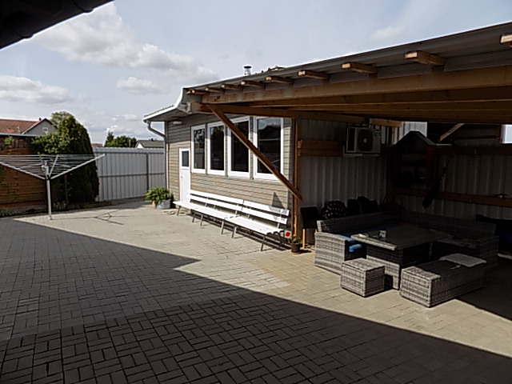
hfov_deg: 73.9
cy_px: 192
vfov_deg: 58.9
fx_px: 340
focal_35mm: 23
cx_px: 256
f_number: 3.1
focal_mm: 4
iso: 80
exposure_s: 1/1000
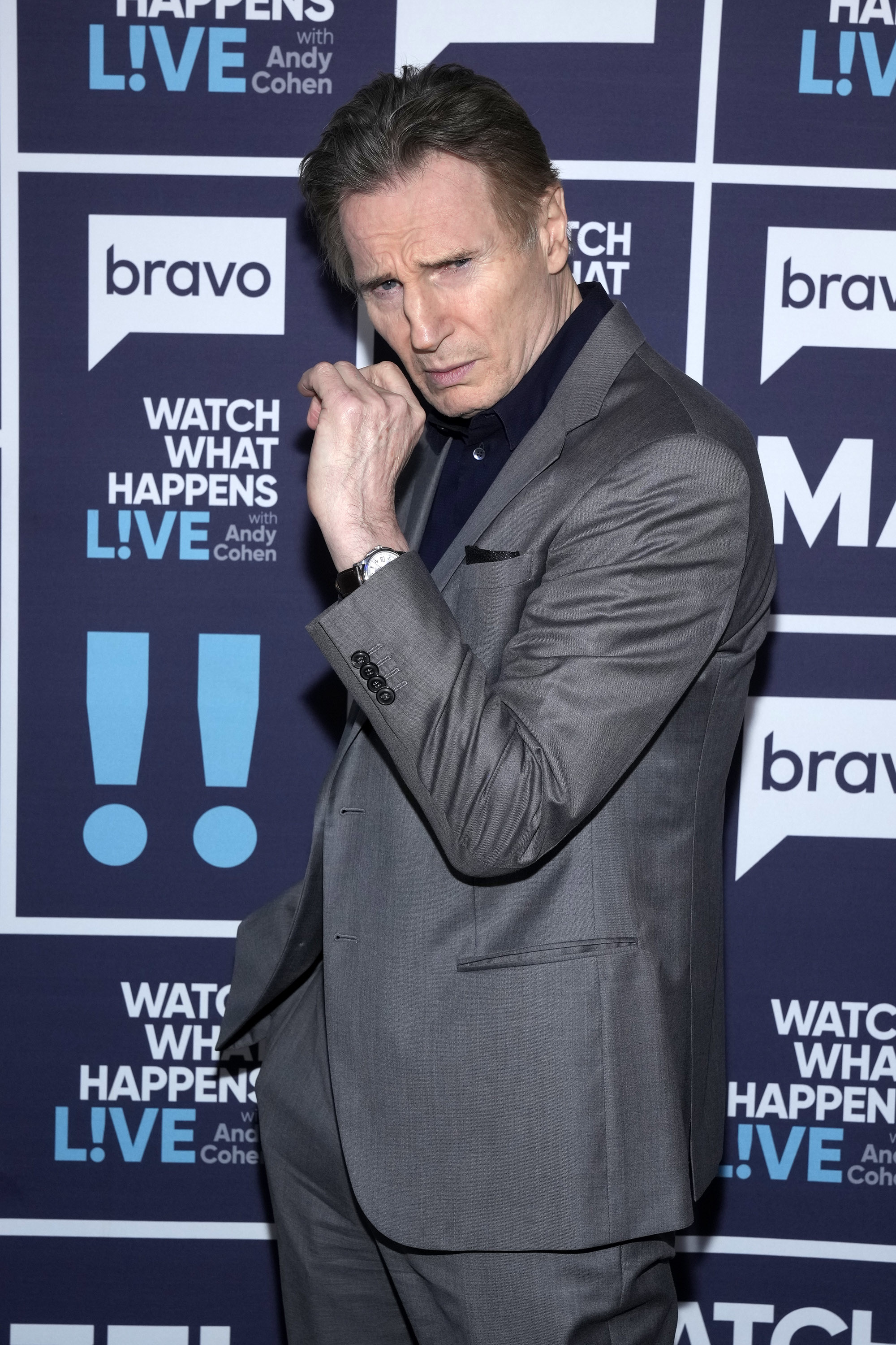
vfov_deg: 38.9
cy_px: 672
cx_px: 448
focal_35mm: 51
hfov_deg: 26.5
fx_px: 1904
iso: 800
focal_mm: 51
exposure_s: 1/250
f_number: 7.1
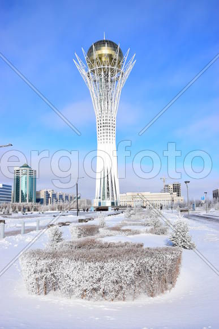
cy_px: 164
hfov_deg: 40.0
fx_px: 301
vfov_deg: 57.2
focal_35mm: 33
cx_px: 110
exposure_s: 1/320
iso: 100
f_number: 9
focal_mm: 22
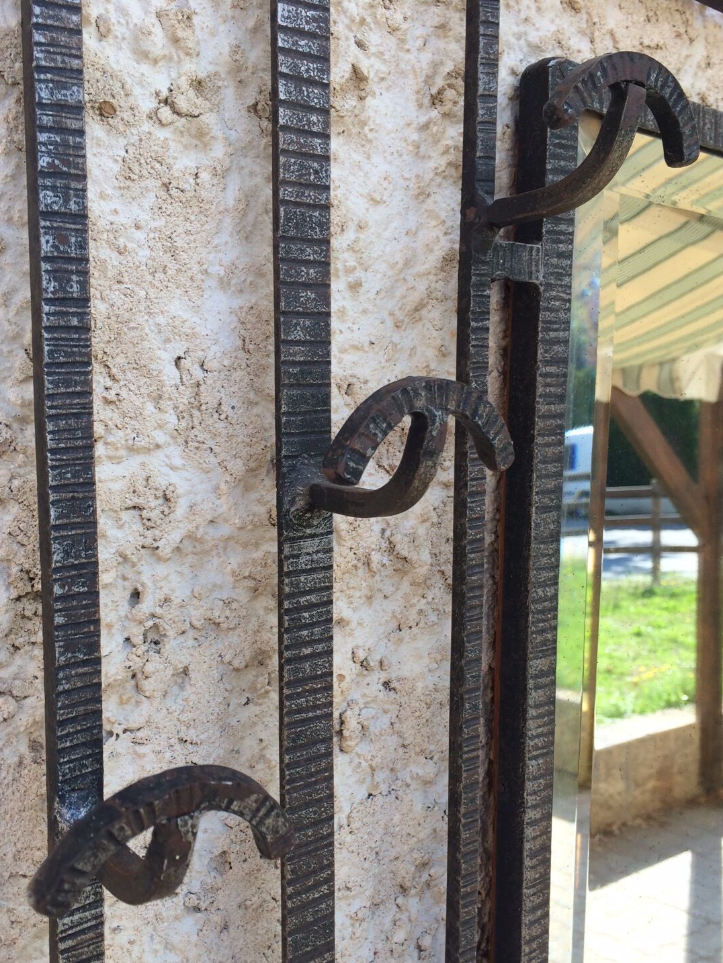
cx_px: 339
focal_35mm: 33
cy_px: 534
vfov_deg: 55.2
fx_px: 919
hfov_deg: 42.9
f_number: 2.2
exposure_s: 1/360
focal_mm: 4.15
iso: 32
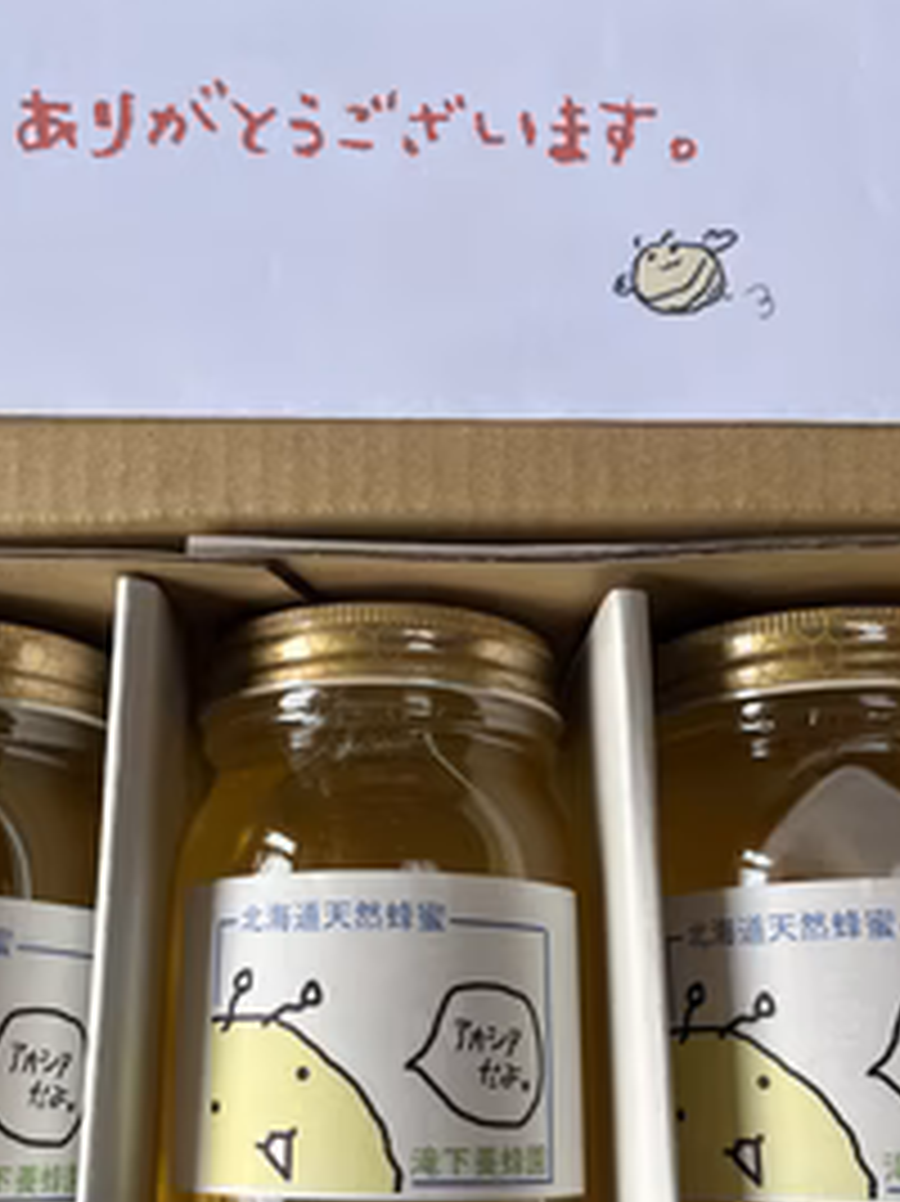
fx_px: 1353
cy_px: 680
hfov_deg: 36.7
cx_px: 382
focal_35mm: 39
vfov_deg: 47.8
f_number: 1.6
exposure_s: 1/247
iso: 40
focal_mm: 5.1
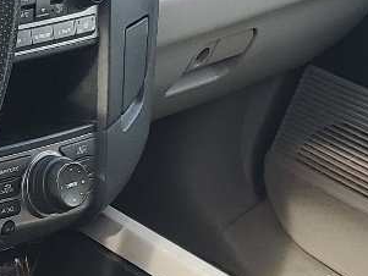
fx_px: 1468
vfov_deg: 10.7
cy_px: 271
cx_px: -253
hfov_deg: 13.2
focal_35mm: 138
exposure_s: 1/125
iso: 50
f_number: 1.5
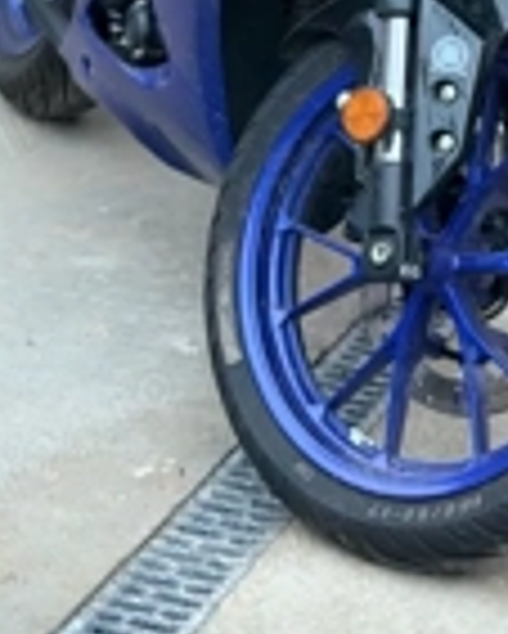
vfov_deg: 13.9
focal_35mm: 133
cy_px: -171
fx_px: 2497
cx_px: 468
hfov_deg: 11.5
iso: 250
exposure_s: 1/60
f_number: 1.78
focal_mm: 6.76
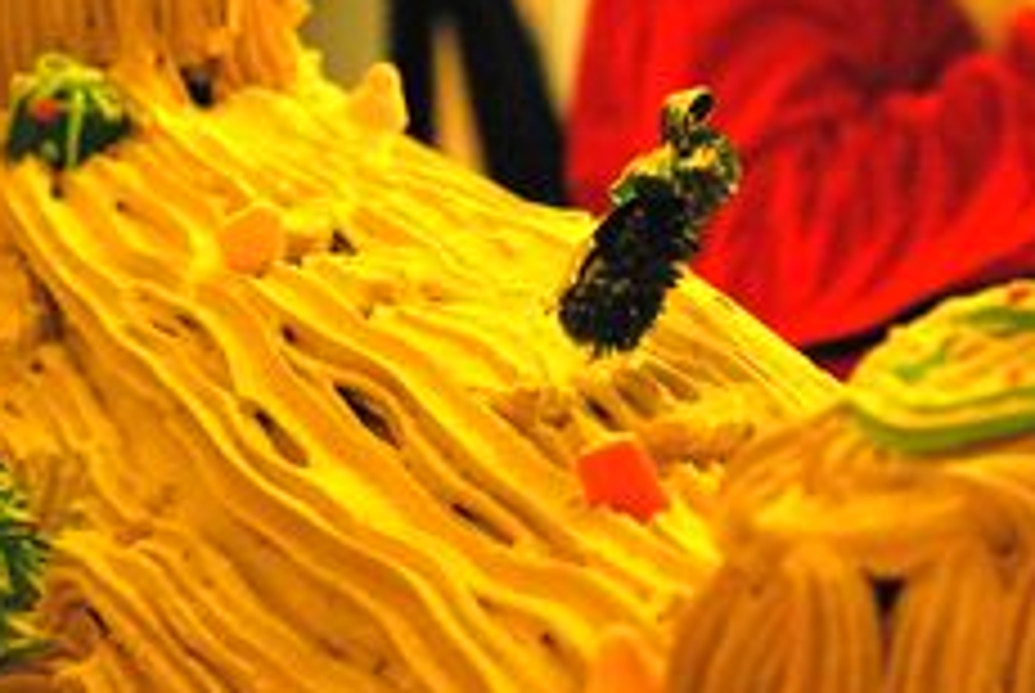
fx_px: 5153
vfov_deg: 7.7
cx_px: 670
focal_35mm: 179
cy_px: 207
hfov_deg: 11.5
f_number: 4
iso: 1600
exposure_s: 1/30
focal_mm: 50
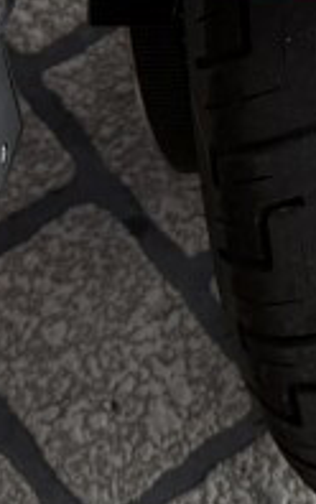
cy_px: -359
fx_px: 1885
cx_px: 266
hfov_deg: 9.6
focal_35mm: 137
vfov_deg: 13.8
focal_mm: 6.76
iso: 80
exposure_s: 1/517
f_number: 1.78
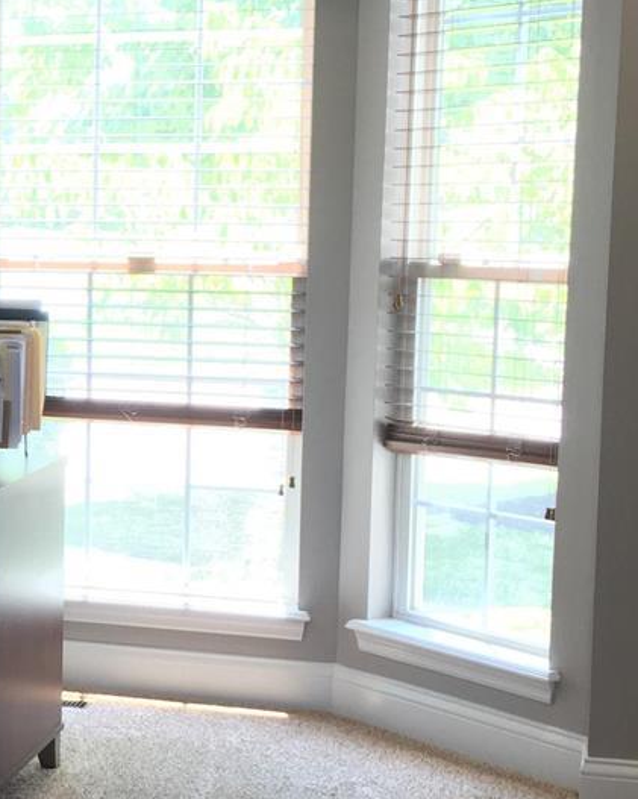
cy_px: 472
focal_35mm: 86
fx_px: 2032
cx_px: -161
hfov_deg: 16.9
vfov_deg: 22.2
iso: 40
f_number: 2.2
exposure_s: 1/30
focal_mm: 4.15
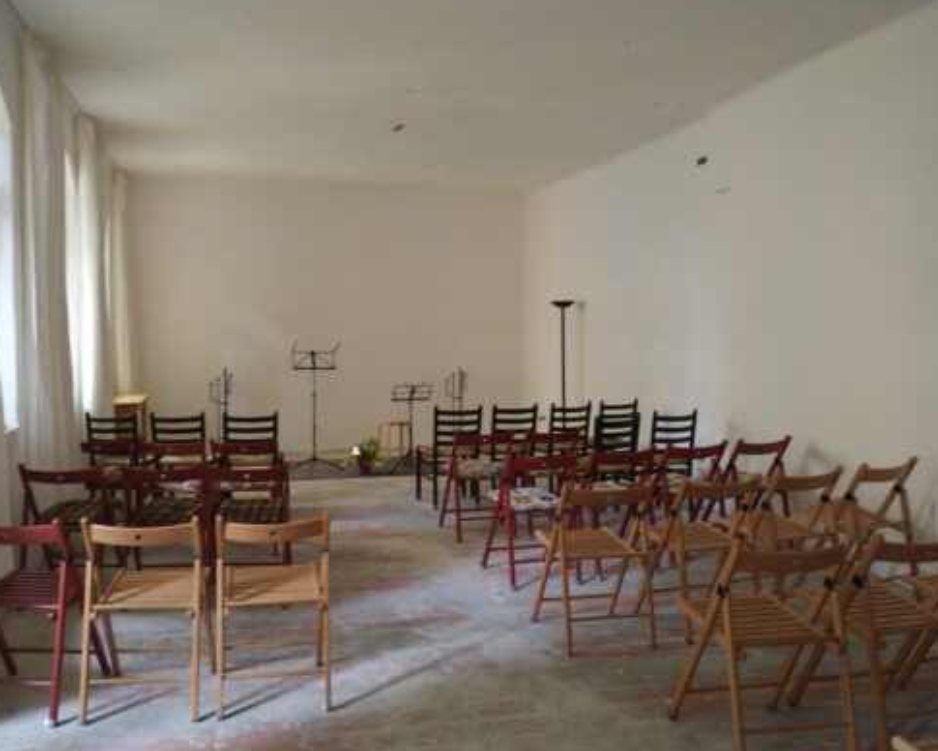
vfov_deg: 50.0
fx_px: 805
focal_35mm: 29
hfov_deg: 60.3
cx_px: 414
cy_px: 366
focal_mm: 4.52
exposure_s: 1/24
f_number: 2
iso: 815
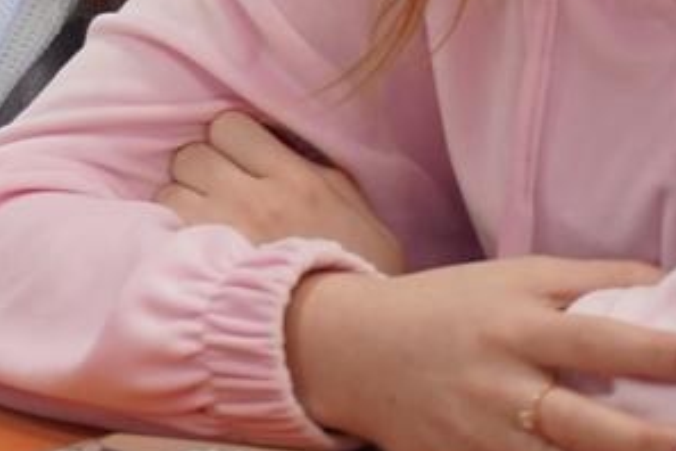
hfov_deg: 4.3
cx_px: -264
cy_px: -467
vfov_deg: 2.9
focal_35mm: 479
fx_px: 8994
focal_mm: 95
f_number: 4
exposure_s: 1/160
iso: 1250
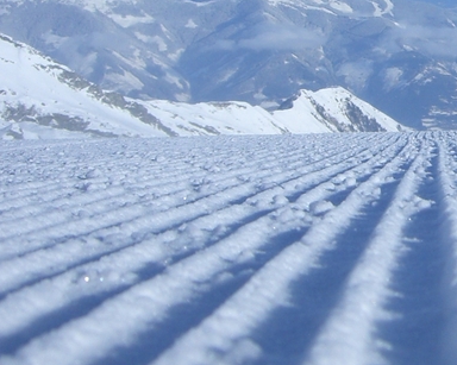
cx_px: 588
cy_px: 12
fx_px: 1339
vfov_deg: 15.3
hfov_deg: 18.1
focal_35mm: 99
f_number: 4.3
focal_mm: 6.2
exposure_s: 1/1600
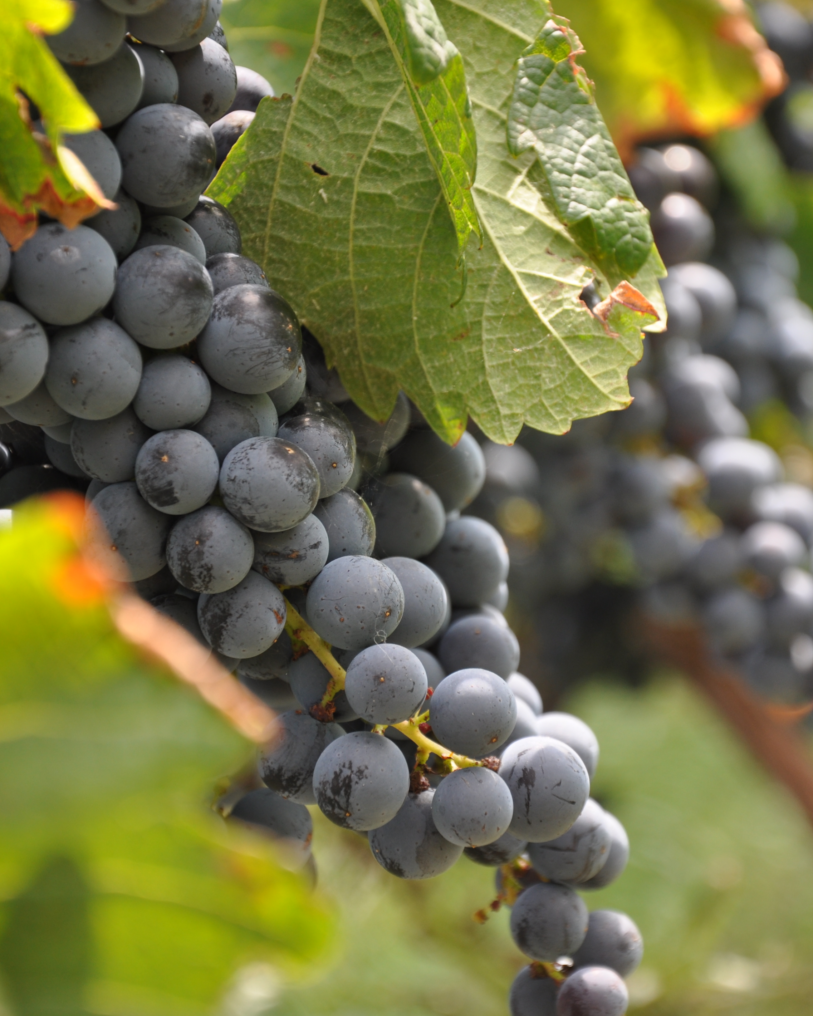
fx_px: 5744
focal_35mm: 191
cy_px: 509
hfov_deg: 8.1
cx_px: 496
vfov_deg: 10.1
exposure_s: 1/160
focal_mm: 90
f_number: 6.3
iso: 200
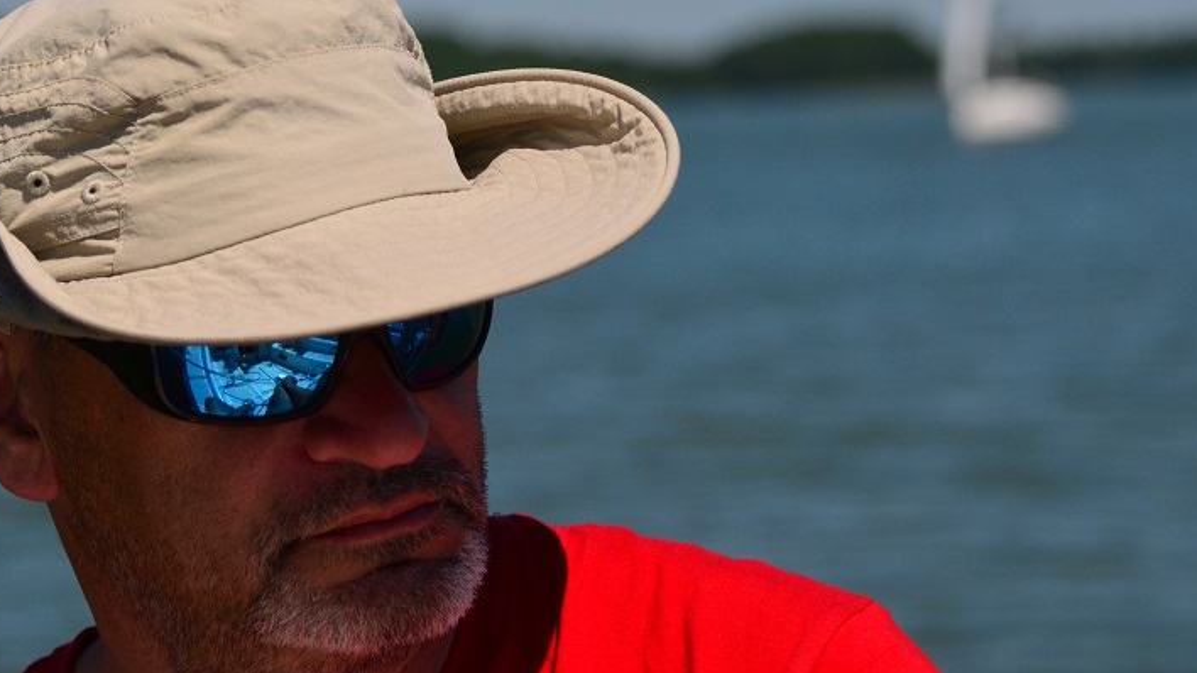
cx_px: 712
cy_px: 233
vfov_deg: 7.8
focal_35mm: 155
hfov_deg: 13.9
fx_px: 4919
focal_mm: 70
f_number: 4.5
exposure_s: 1/8000
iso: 400
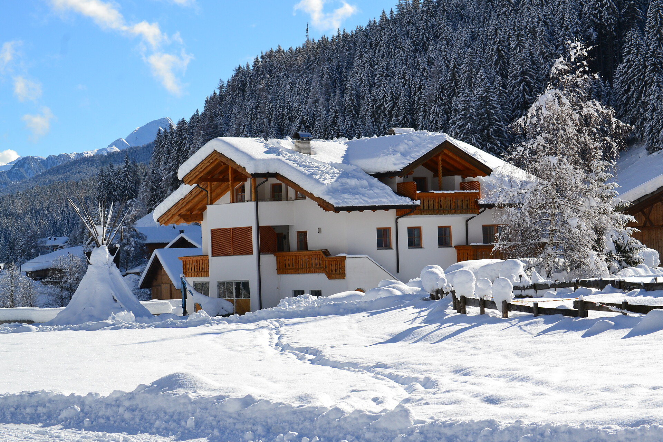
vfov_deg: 13.4
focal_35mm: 102
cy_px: 221
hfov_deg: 20.0
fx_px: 1878
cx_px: 332
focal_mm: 68
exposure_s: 1/500
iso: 320
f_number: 11
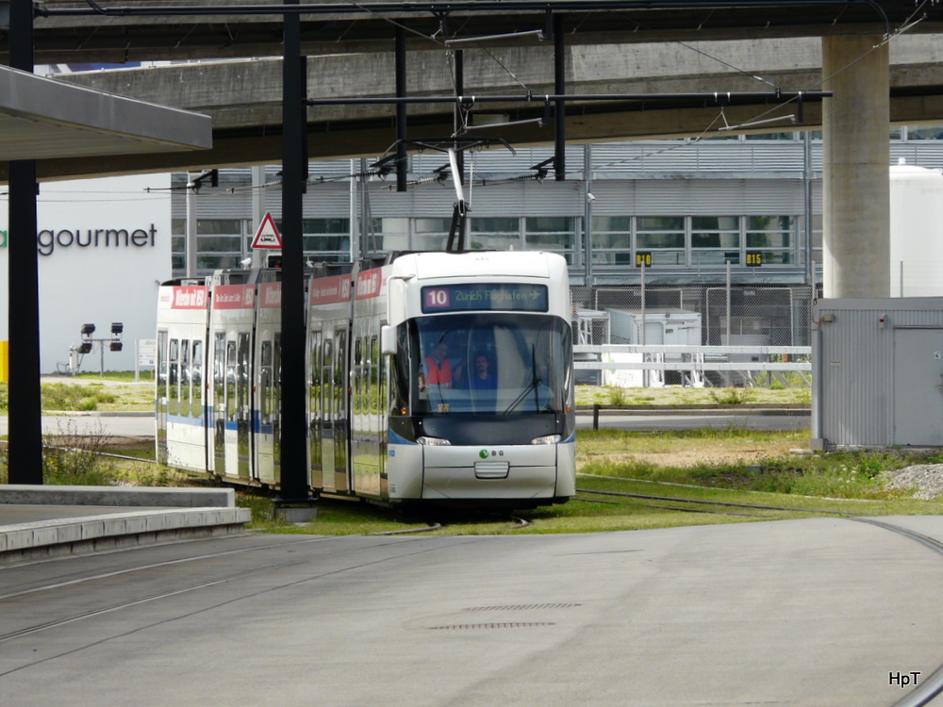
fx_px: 7246
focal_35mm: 266
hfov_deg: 7.4
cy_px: 354
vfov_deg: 5.6
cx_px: 472
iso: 100
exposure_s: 1/250
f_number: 5.6
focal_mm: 43.7
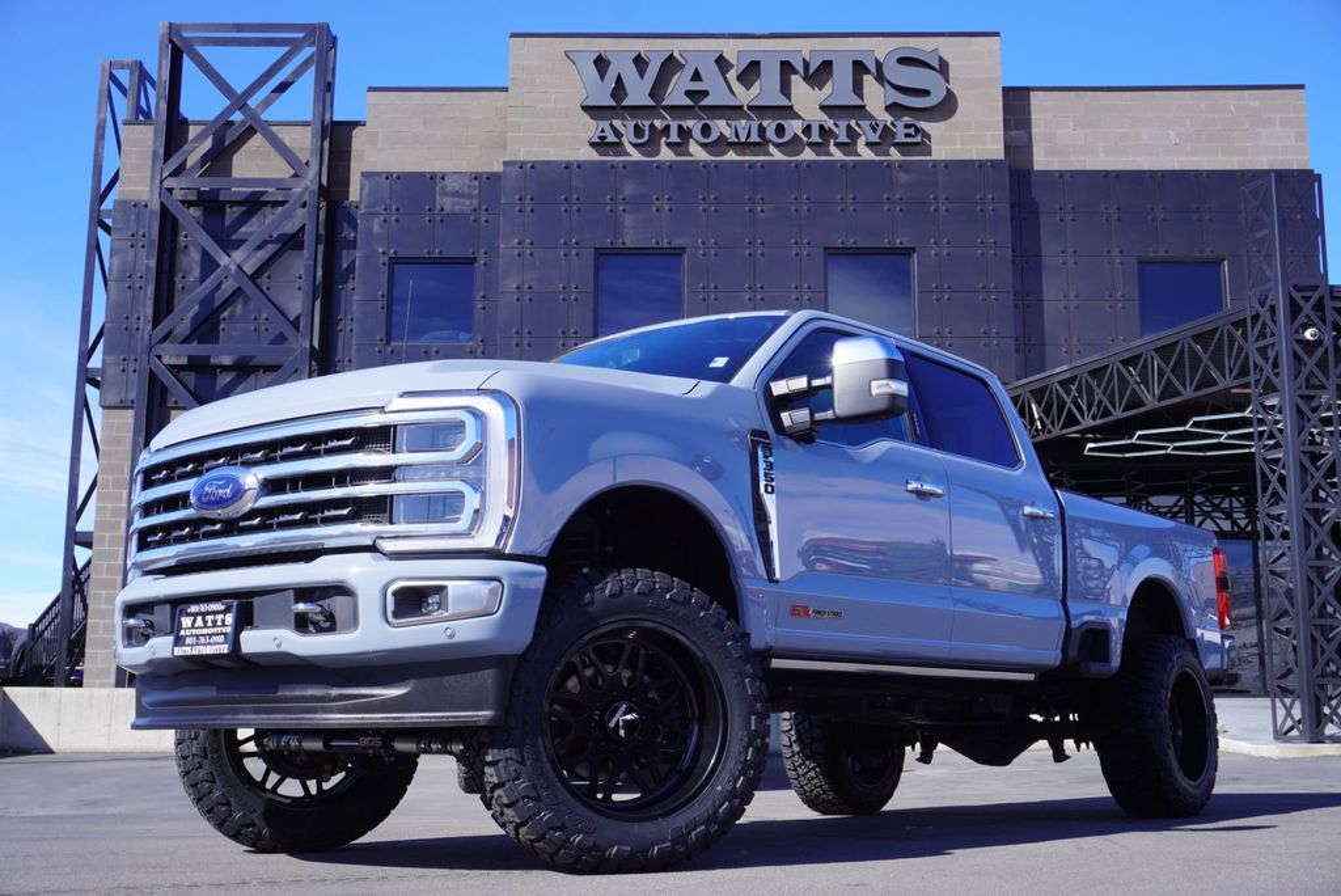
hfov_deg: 46.4
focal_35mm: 42
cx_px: 670
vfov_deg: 31.9
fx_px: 1565
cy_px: 448
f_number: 9
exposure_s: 1/125
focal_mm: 28
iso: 100
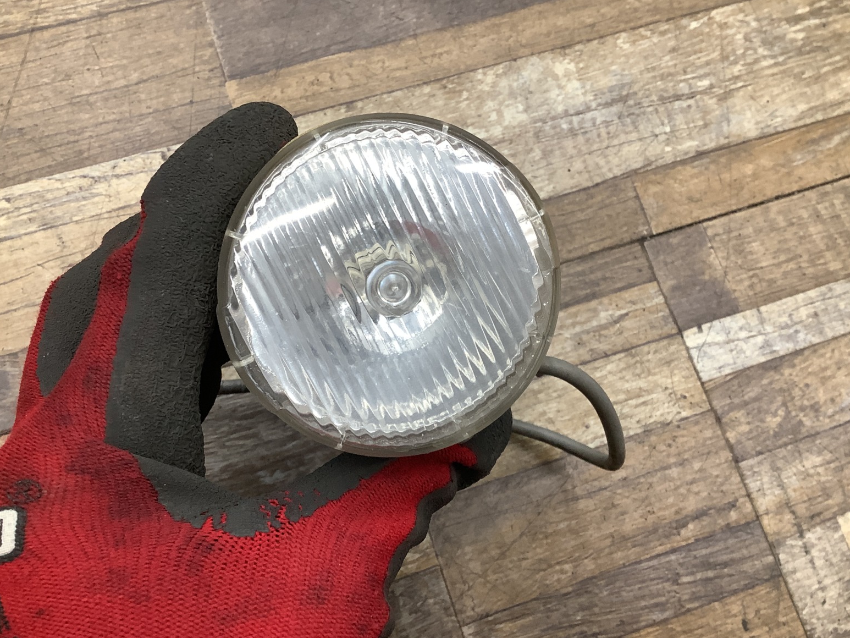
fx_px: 810
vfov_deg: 43.0
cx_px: 403
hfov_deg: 55.3
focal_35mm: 33
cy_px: 310
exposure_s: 1/60
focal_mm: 3.3
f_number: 2.4
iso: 100
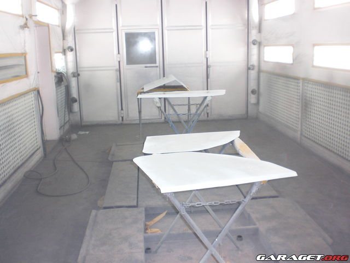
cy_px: 132
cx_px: 175
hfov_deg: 51.4
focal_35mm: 36
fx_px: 364
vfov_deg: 39.7
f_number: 3.1
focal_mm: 6.3
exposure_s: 1/60
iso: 200
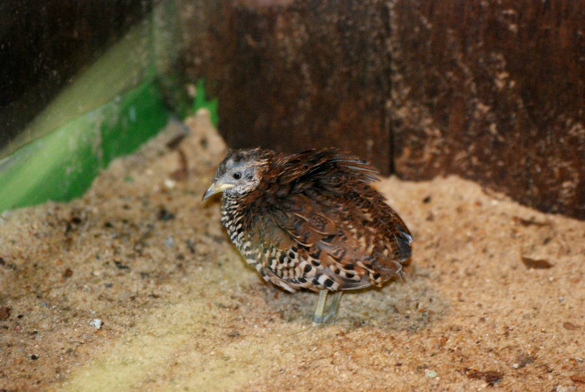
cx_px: 292
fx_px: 4759
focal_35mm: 292
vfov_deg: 4.7
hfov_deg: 7.0
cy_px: 196
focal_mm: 195
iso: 1600
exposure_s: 1/60
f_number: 5.6
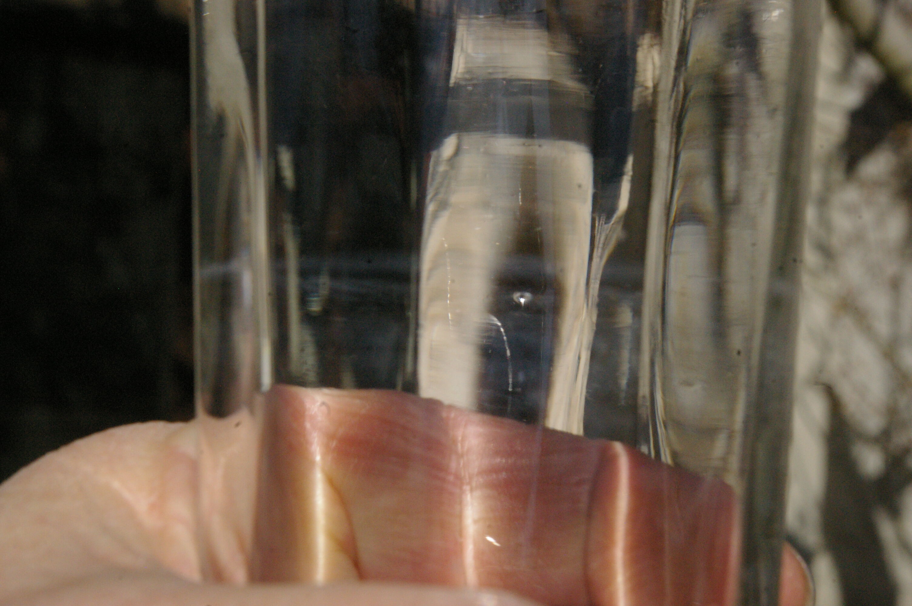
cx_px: 456
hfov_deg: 49.6
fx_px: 987
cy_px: 303
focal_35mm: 39
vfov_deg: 34.1
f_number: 13
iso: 1600
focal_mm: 26
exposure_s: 1/1000
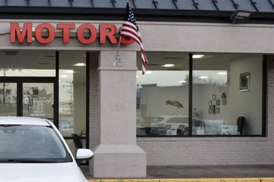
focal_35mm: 62
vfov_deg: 21.7
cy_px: 131
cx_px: 37
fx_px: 470
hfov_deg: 31.2
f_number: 5.6
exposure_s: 1/125
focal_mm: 23
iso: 280
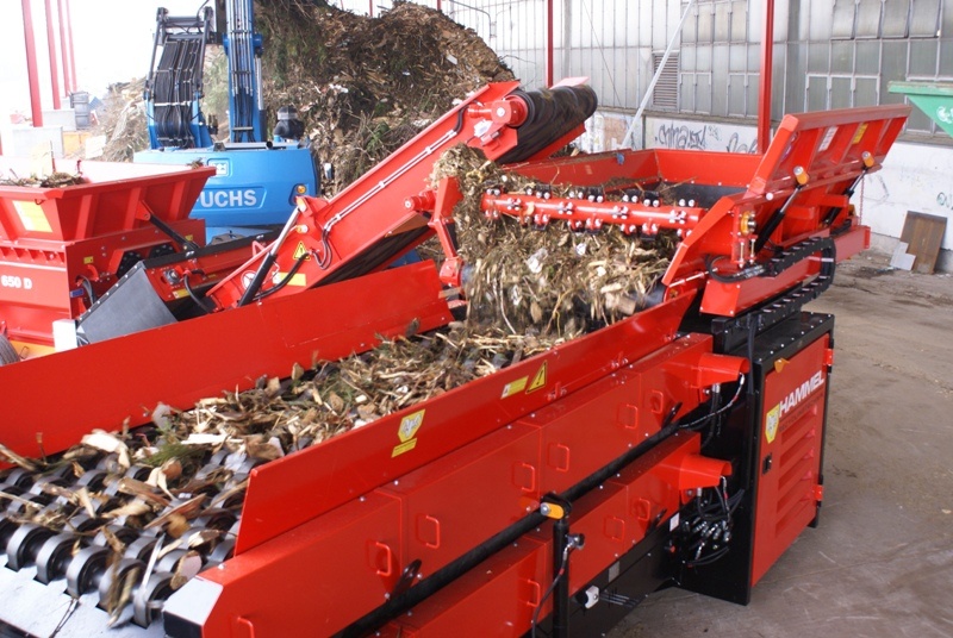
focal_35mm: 39
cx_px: 476
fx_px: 1034
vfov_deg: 34.3
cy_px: 319
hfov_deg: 49.5
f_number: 4.5
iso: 200
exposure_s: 1/50
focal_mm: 26
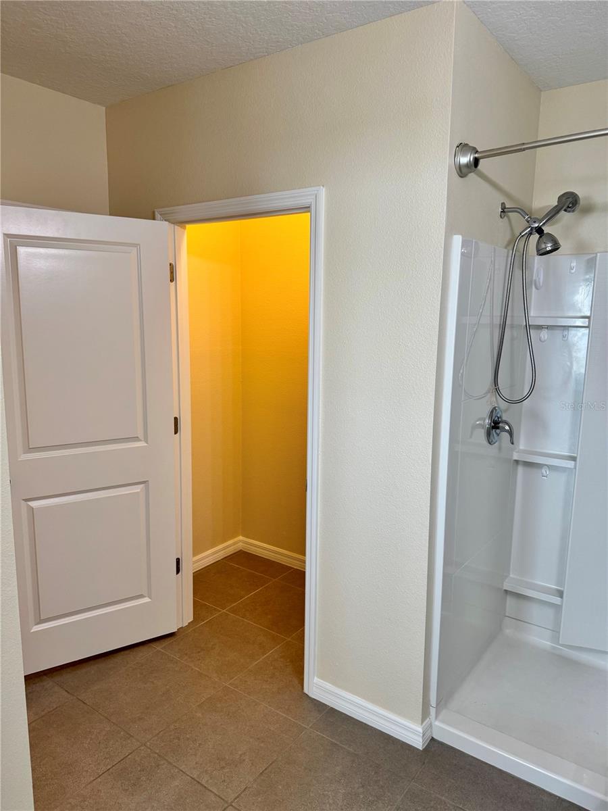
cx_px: 304
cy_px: 406
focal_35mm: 24
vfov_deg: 71.6
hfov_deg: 56.8
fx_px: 562
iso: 125
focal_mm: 6.76
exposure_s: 1/120
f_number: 1.78
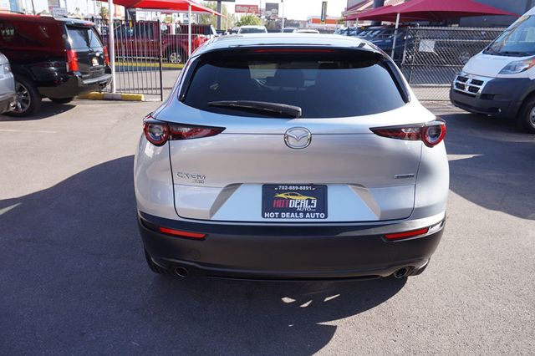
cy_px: 178
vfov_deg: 47.9
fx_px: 401
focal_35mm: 27
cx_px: 268
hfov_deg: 67.4
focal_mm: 18
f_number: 7.1
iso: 100
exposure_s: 1/100
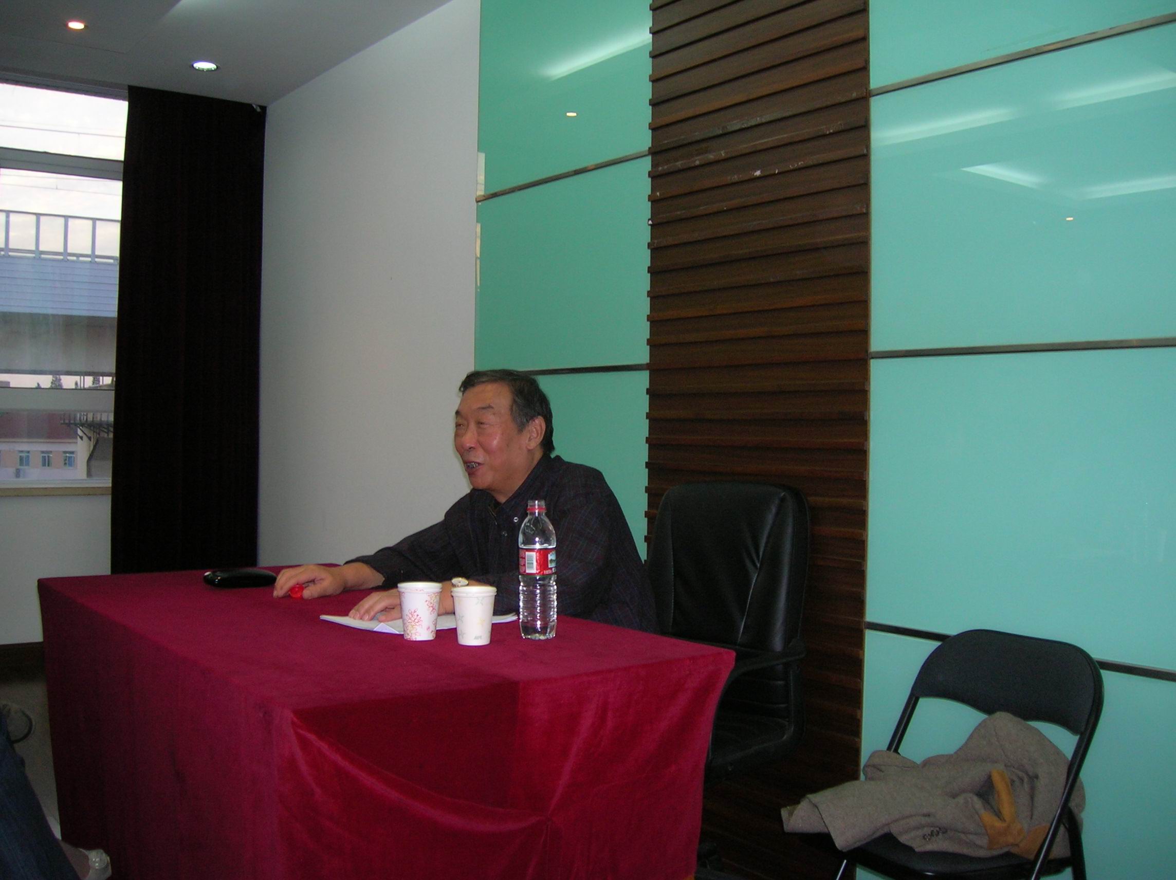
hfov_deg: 54.0
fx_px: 1154
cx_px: 588
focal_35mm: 34
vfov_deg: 41.7
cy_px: 440
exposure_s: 1/60.1
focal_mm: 5.7
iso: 91
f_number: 2.9
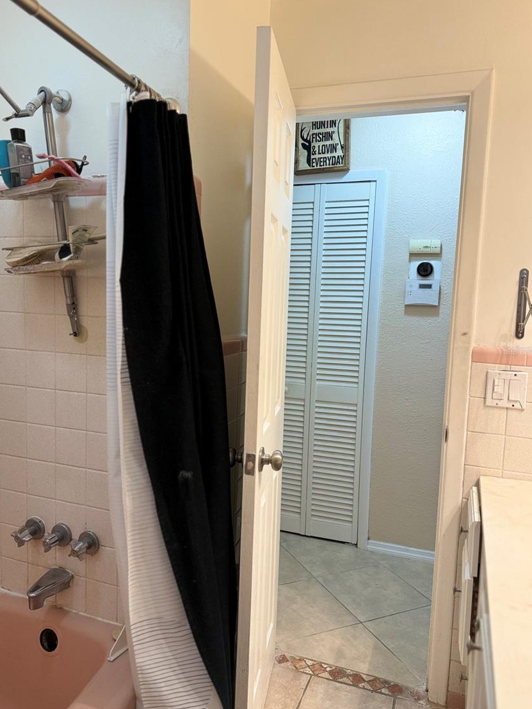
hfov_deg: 53.1
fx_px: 533
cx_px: 260
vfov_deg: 67.3
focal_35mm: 26
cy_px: 350
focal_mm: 6.76
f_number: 1.78
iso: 160
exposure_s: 1/60
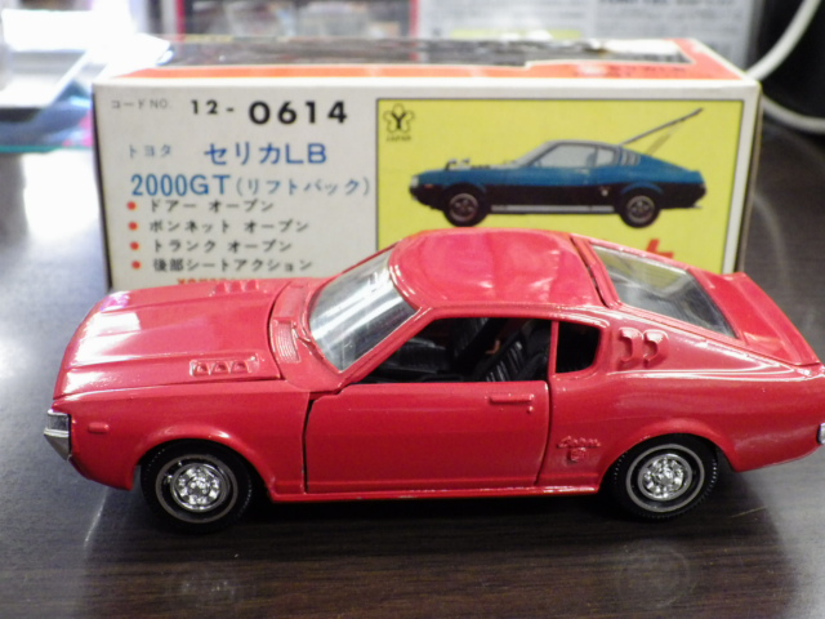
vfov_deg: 29.1
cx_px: 412
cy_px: 310
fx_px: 1192
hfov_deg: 38.2
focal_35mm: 50
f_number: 3.8
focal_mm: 9
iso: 800
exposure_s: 1/30
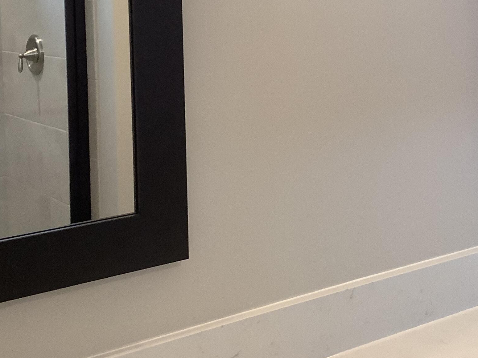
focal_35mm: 60
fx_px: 829
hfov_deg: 32.1
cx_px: 199
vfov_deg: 23.9
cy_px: 50
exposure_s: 1/60
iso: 160
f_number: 2.4
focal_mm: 3.3
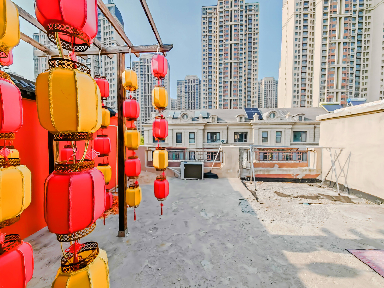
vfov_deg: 89.9
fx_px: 144
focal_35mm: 13
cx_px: 192
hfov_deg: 106.2
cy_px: 144
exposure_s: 1/440
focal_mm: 1.82
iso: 50
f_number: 2
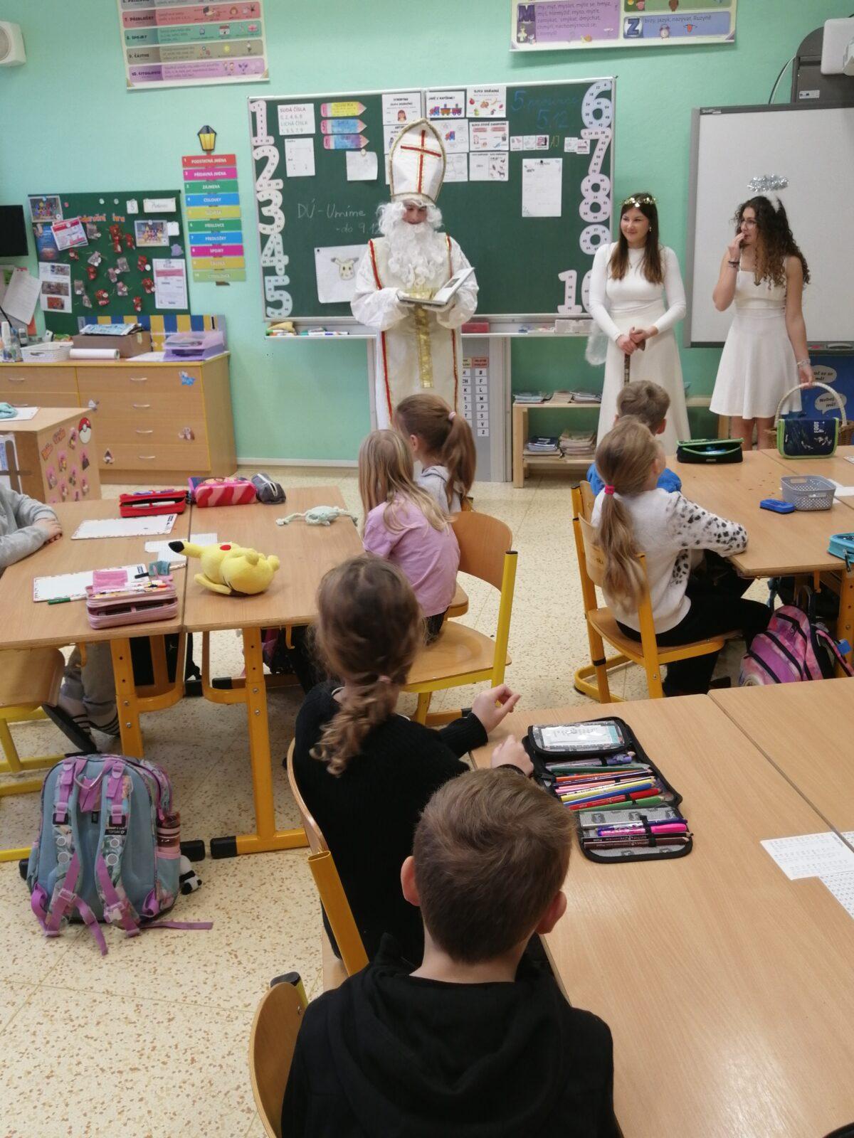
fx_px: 1118
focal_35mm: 34
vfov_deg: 54.0
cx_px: 427
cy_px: 569
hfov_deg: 41.8
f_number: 1.8
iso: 64
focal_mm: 3.88
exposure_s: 1/50
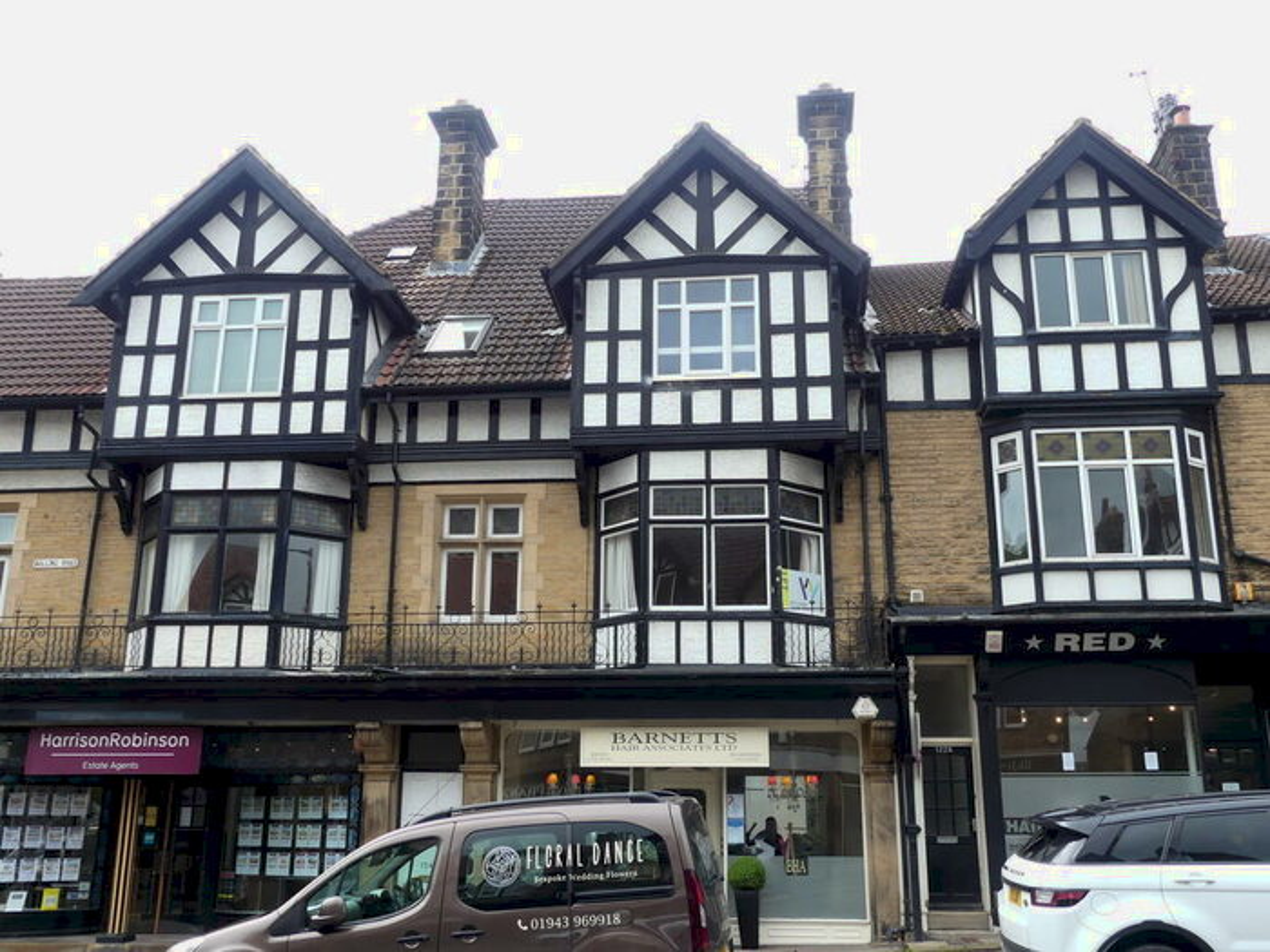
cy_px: 476
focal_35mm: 33
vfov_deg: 42.9
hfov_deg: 55.4
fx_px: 1211
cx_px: 635
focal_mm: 5.9
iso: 100
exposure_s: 1/200
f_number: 4
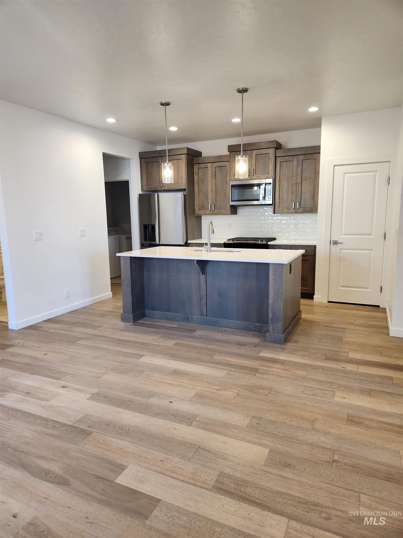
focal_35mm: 23
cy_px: 269
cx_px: 202
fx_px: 357
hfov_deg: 58.9
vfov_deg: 73.9
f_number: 1.8
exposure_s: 1/120
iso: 200
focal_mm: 5.4
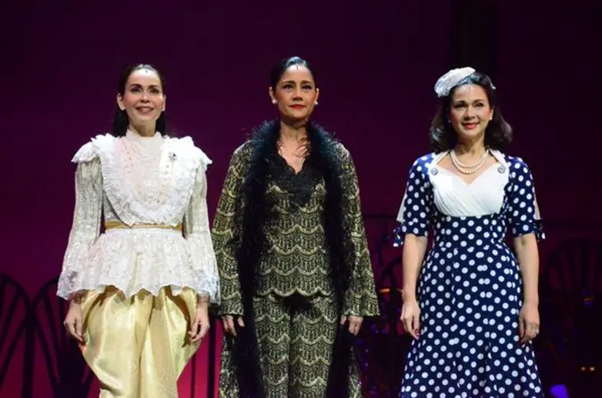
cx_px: 301
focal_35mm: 174
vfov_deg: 7.8
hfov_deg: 11.8
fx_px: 2903
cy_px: 199
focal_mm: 116
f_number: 5.6
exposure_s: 1/640
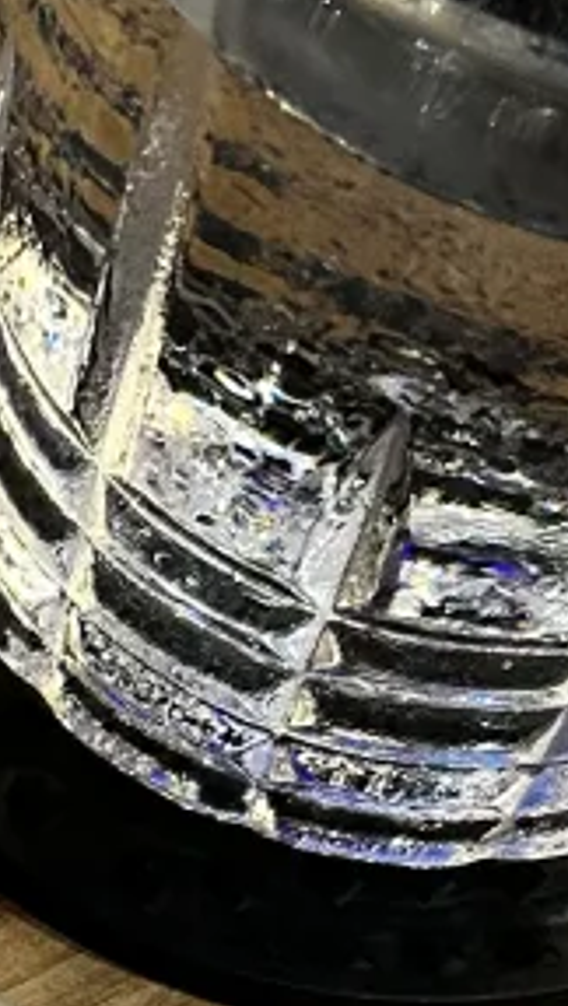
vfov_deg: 14.2
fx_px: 3792
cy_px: 1476
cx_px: -536
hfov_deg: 8.2
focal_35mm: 142
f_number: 1.5
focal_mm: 5.7
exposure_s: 1/60
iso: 200
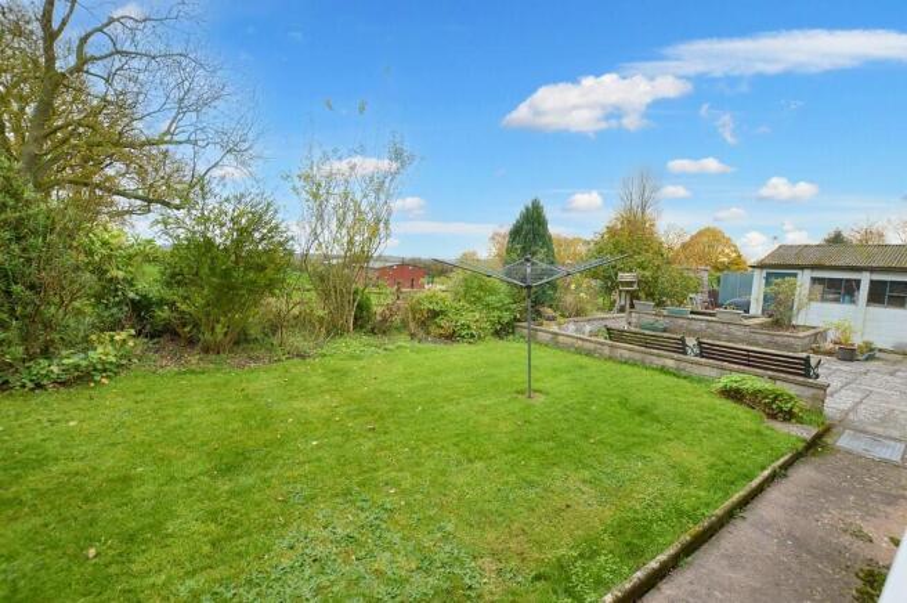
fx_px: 378
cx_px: 454
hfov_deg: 100.4
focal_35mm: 15
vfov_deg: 77.2
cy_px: 302
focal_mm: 10
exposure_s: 1/15
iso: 200
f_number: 7.1
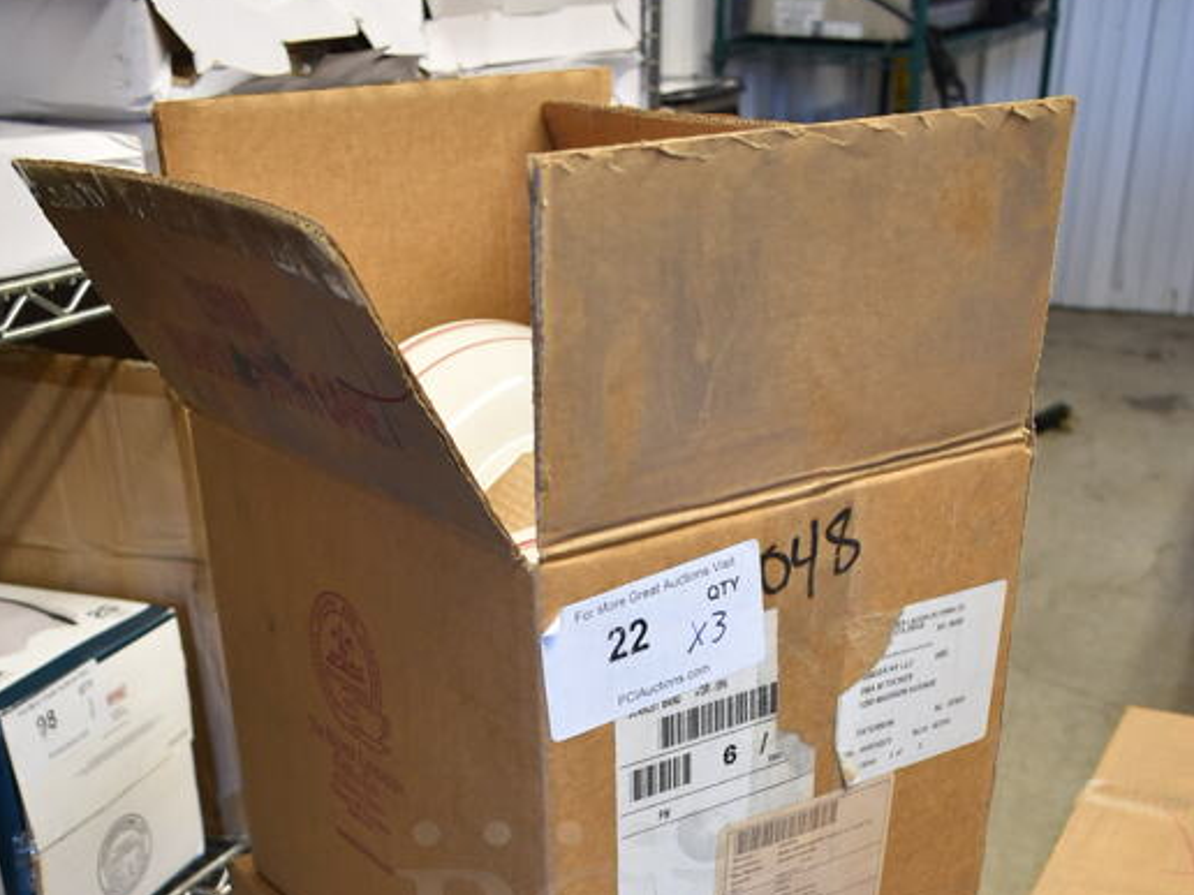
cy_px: 929
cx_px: 569
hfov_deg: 41.2
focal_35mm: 46
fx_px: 1587
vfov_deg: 29.1
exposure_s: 1/30
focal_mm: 18
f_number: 3.5
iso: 360
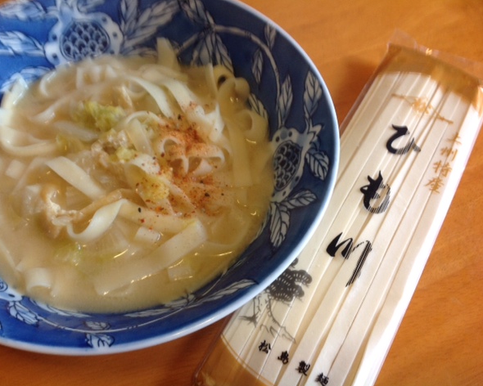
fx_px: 529
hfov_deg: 49.1
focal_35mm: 37
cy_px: 195
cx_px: 229
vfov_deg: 40.1
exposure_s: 1/15
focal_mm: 4.28
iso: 80
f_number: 2.4
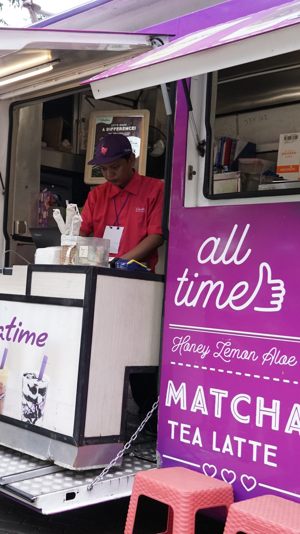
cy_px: 272
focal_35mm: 48
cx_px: -38
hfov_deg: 23.3
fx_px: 679
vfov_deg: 42.9
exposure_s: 1/200
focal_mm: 20
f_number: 5
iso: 1250
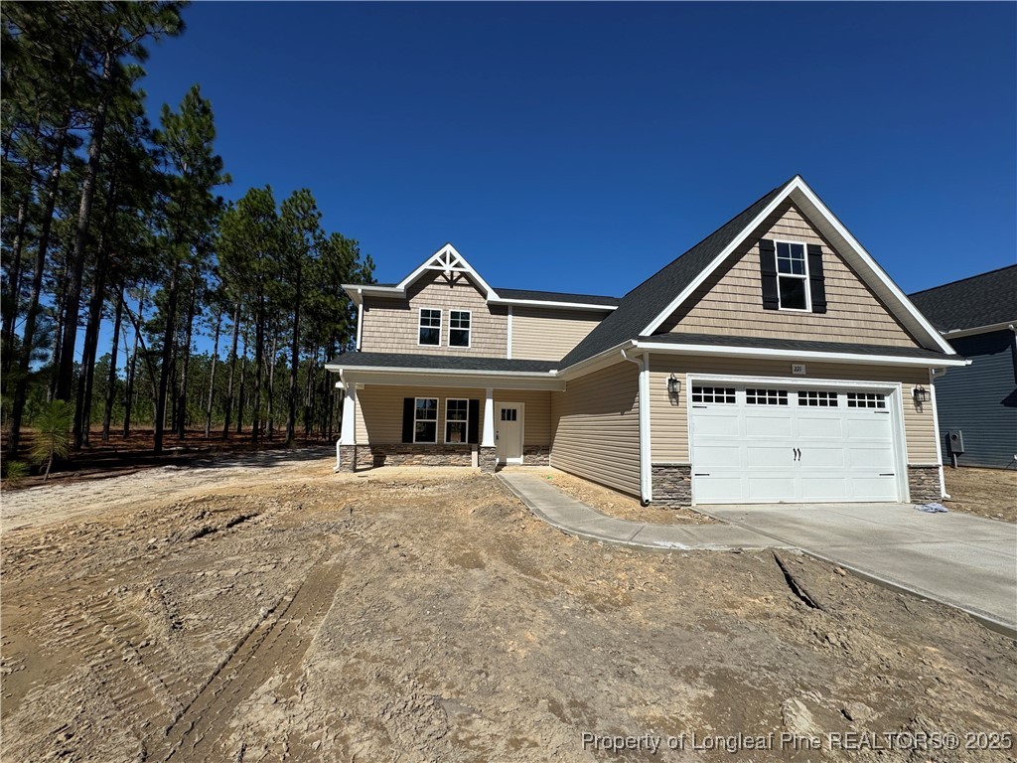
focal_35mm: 14
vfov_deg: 85.7
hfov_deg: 102.1
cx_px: 508
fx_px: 411
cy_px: 382
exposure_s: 1/3906
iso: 40
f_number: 2.2
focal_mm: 2.22
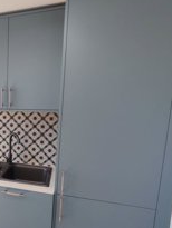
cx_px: -4
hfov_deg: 42.3
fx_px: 185
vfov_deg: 62.9
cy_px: 136
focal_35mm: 28
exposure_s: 1/100
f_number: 2.2
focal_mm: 1.65
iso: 57
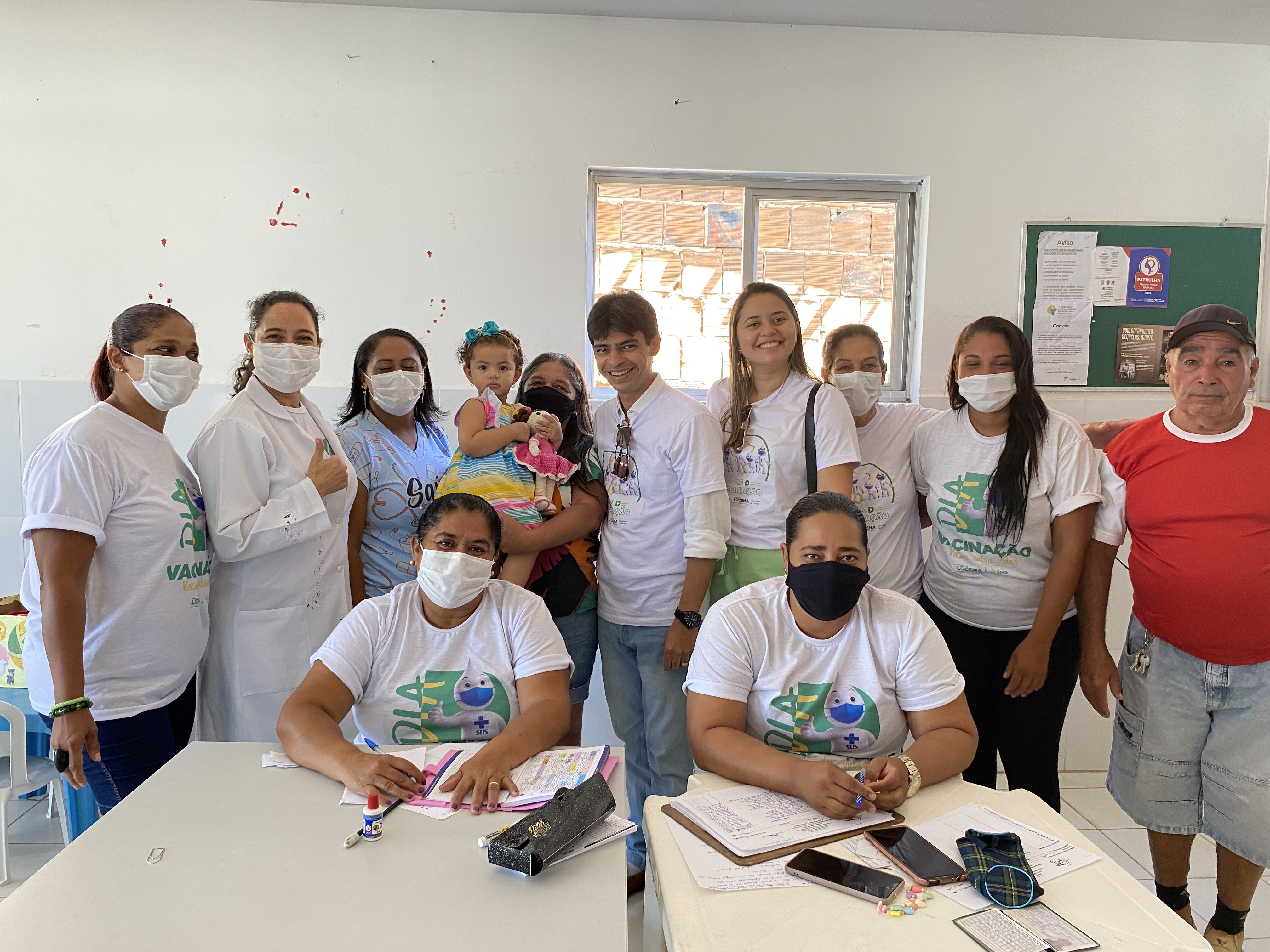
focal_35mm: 26
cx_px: 635
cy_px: 476
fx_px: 954
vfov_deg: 53.1
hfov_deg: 67.3
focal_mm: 4.25
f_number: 1.8
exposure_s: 1/60
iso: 100
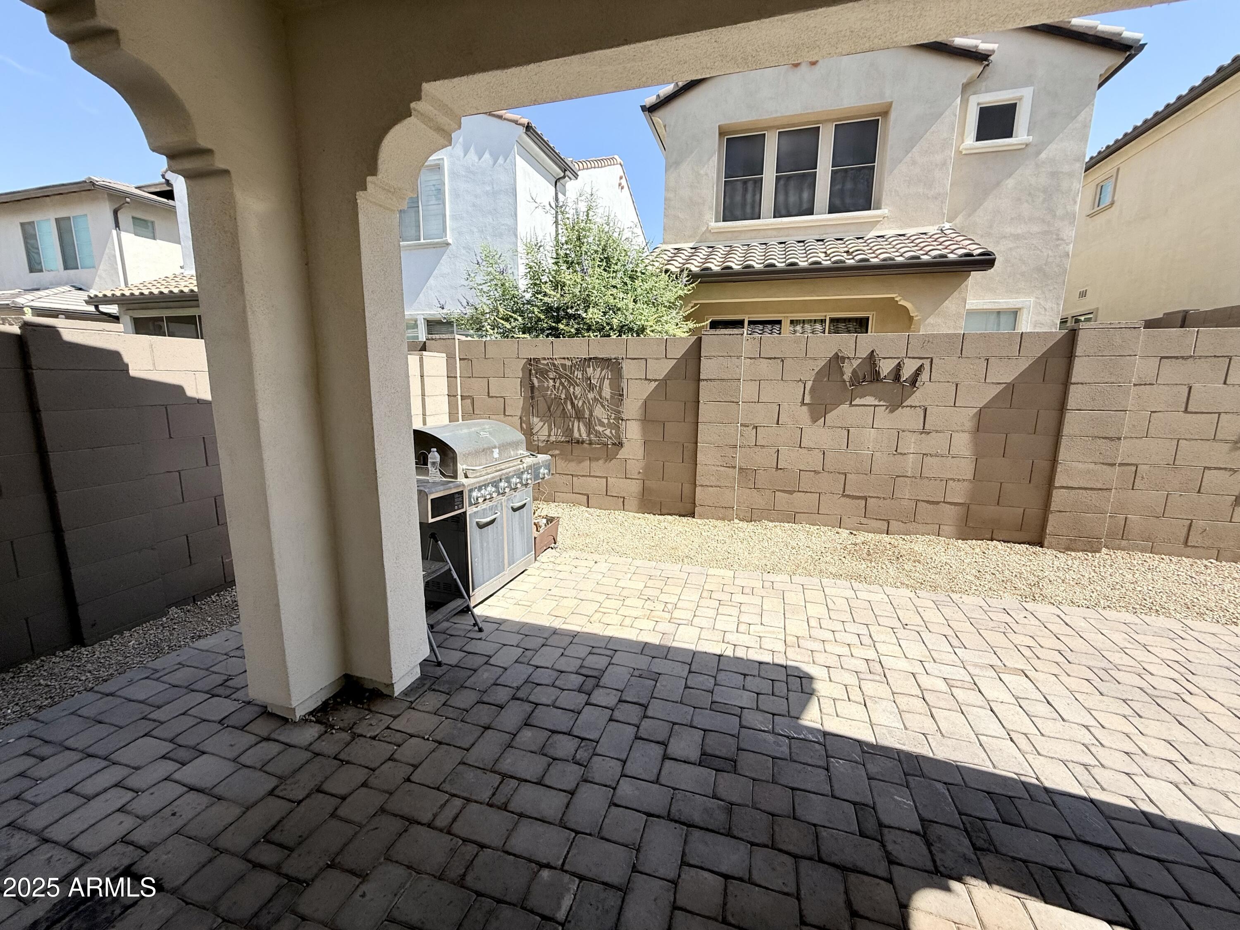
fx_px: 502
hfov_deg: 102.1
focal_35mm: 14
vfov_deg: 85.7
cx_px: 620
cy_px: 465
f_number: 2.2
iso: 50
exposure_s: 1/1167
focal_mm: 2.22
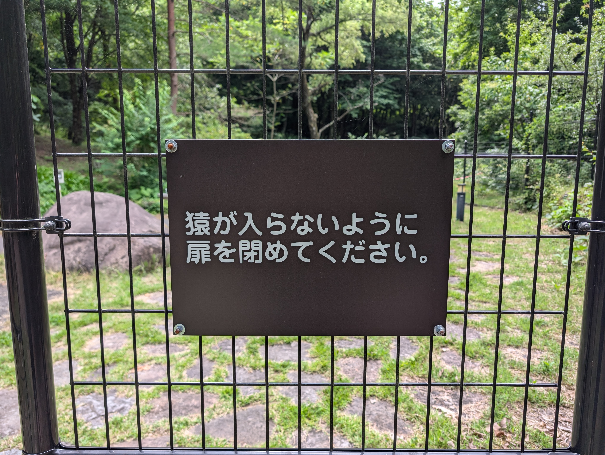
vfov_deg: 56.9
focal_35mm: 24
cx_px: 302
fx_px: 420
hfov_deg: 71.5
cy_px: 228
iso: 18
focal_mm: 6.9
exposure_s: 1/153
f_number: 1.68
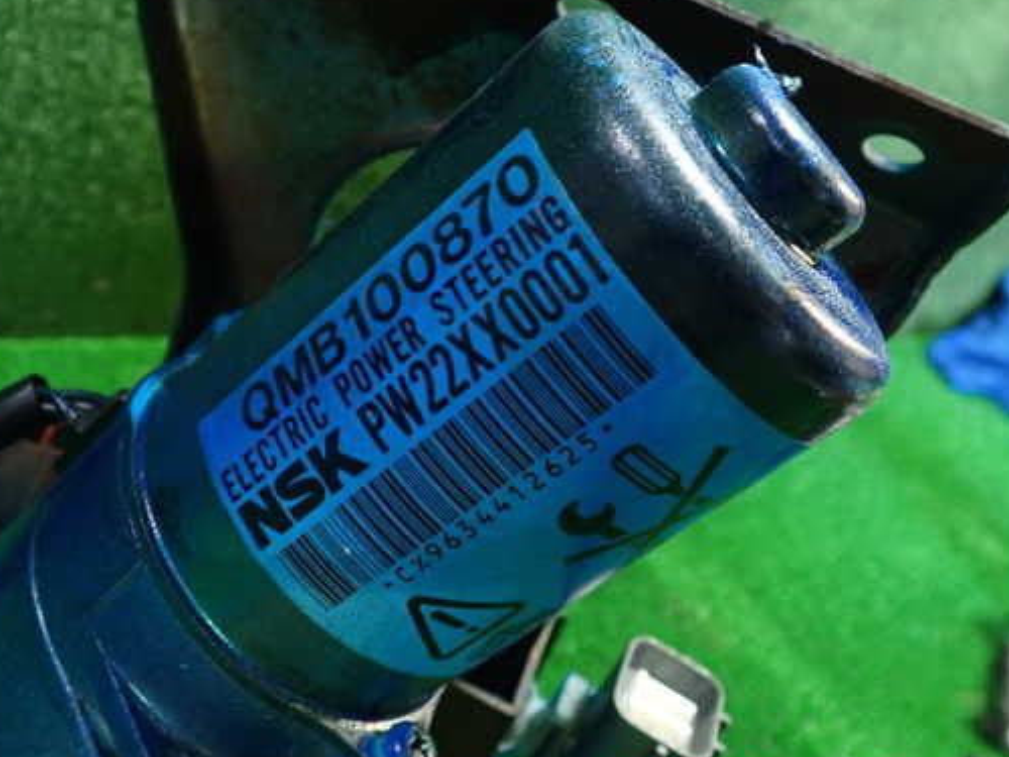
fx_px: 1049
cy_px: 359
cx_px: 446
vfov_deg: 39.6
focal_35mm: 36
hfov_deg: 51.2
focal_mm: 5.4
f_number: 2.3
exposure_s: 1/30
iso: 500
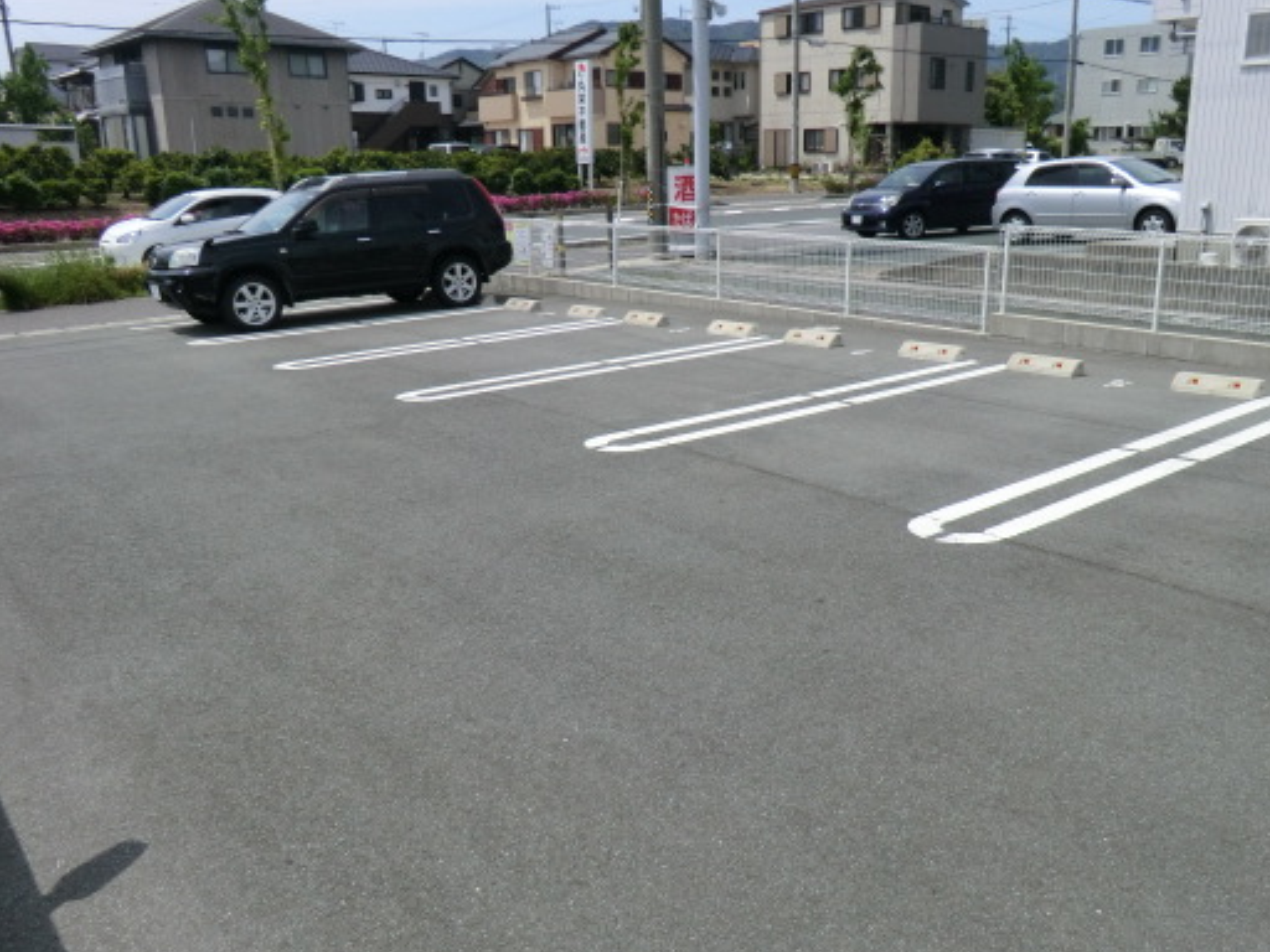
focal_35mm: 30
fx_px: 1101
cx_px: 729
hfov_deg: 59.7
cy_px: 508
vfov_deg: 46.8
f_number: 7.5
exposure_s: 1/250
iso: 80
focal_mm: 4.3
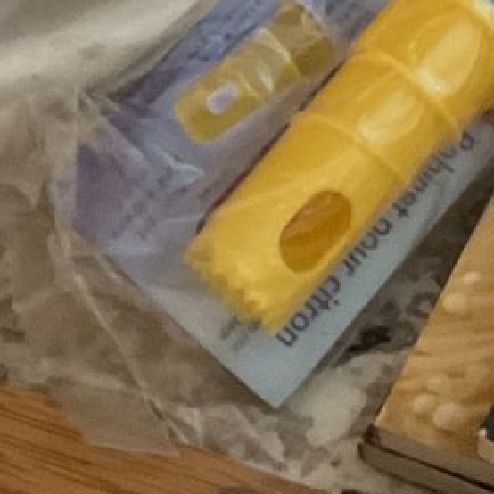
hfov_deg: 12.5
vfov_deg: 12.0
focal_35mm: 140
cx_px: 236
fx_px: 2260
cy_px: -195
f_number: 1.8
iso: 320
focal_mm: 3
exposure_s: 1/30
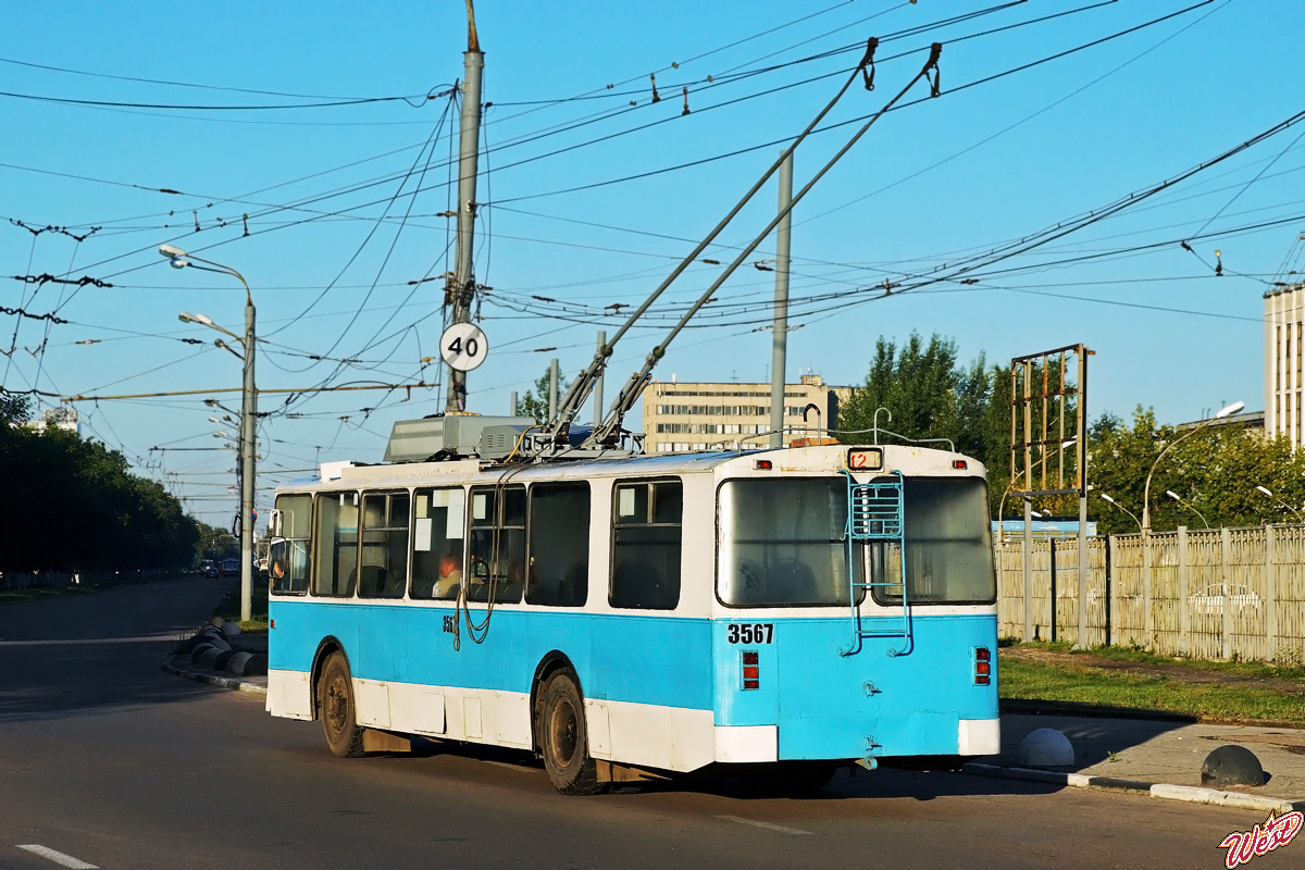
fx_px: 3262
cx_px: 652
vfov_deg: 15.2
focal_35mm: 90
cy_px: 435
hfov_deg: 22.6
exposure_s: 1/1250
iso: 200
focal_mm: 60
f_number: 7.1
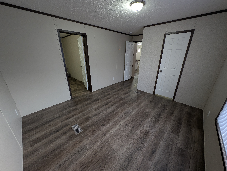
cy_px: 86
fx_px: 79
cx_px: 114
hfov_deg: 110.5
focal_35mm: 12
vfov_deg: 94.6
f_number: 1.95
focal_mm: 2.23
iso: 90
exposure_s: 1/30
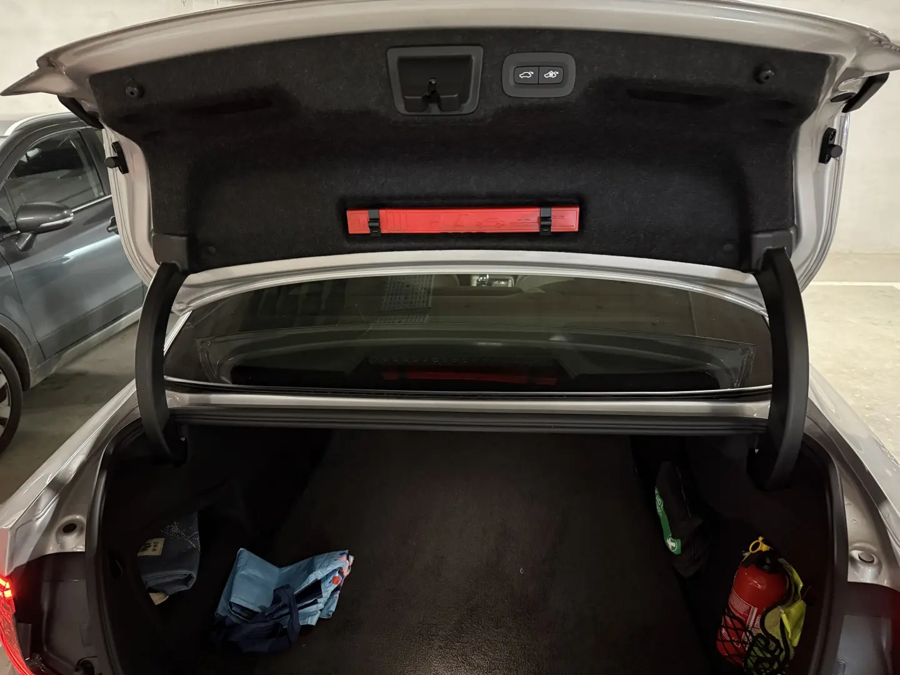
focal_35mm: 24
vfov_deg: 56.8
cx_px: 450
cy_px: 338
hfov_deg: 71.6
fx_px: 624
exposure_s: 1/25
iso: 1000
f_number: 1.78
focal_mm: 6.76
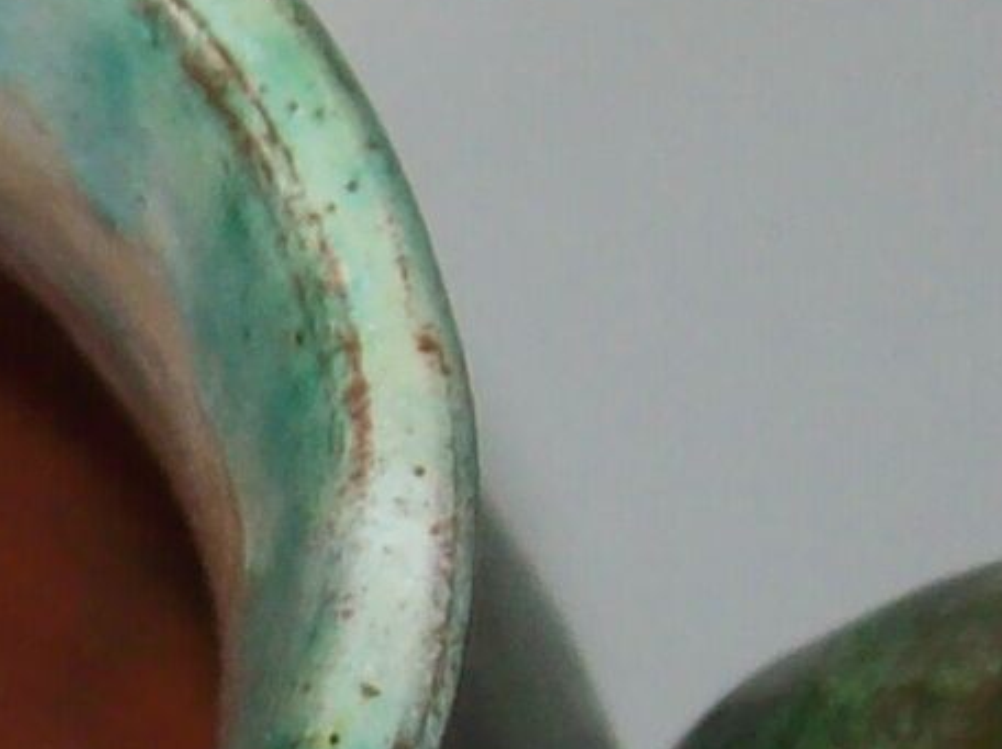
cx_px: -615
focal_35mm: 225
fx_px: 6506
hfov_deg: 8.6
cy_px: 940
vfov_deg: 6.5
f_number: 2.7
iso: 80
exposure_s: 1/64
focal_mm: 6
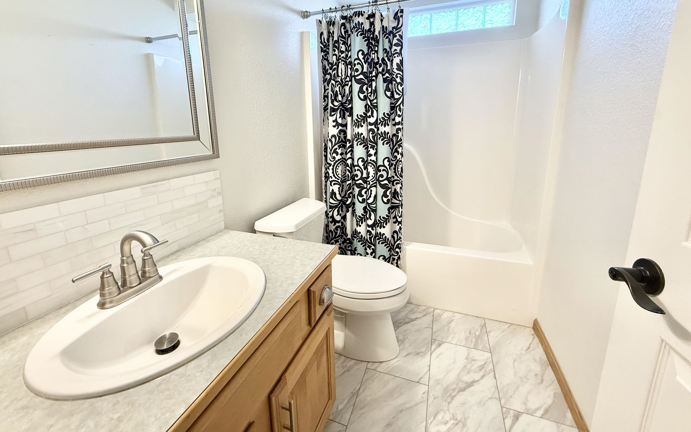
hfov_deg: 101.5
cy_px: 180
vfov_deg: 74.2
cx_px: 347
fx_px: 283
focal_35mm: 15
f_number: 2.2
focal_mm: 2.22
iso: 320
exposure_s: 1/120
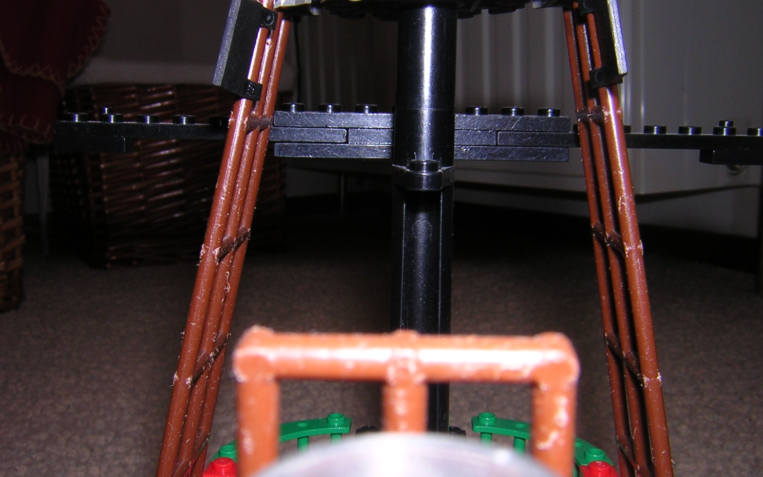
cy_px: 261
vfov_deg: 32.7
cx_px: 387
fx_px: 811
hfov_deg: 50.4
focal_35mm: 39
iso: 100
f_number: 5.2
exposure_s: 1/60.1
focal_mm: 4.7
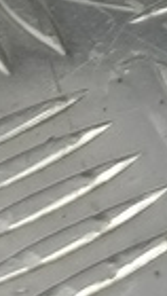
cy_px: -469
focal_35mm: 183
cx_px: 784
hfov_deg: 5.4
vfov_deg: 9.9
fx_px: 1437
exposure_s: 1/50
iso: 133
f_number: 1.6
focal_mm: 4.11
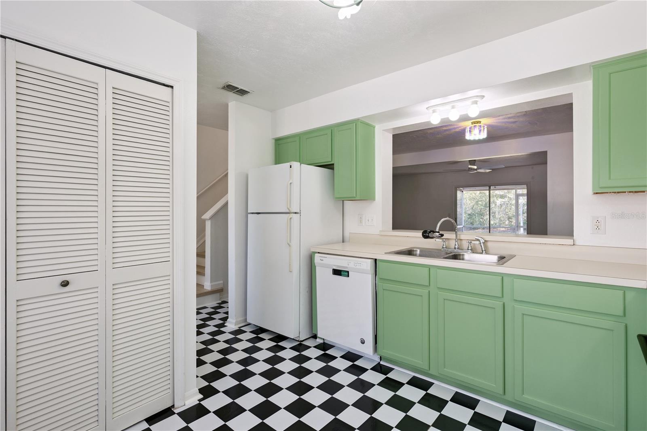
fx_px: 305
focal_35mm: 17
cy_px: 216
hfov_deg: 93.3
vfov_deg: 70.4
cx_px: 324
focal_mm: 17
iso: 200
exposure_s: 1/25
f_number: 9
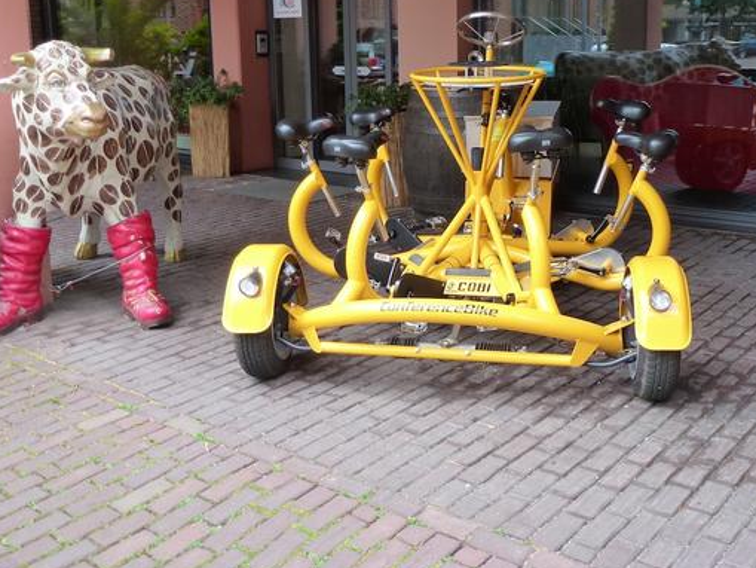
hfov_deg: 47.5
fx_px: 852
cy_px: 219
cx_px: 463
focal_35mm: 39
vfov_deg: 36.7
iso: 160
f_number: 3.5
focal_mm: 5.4
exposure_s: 1/80
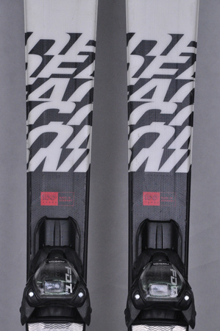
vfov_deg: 13.1
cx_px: 110
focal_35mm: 158
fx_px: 1447
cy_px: 166
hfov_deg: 8.7
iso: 3200
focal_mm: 105
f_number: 11
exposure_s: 1/125
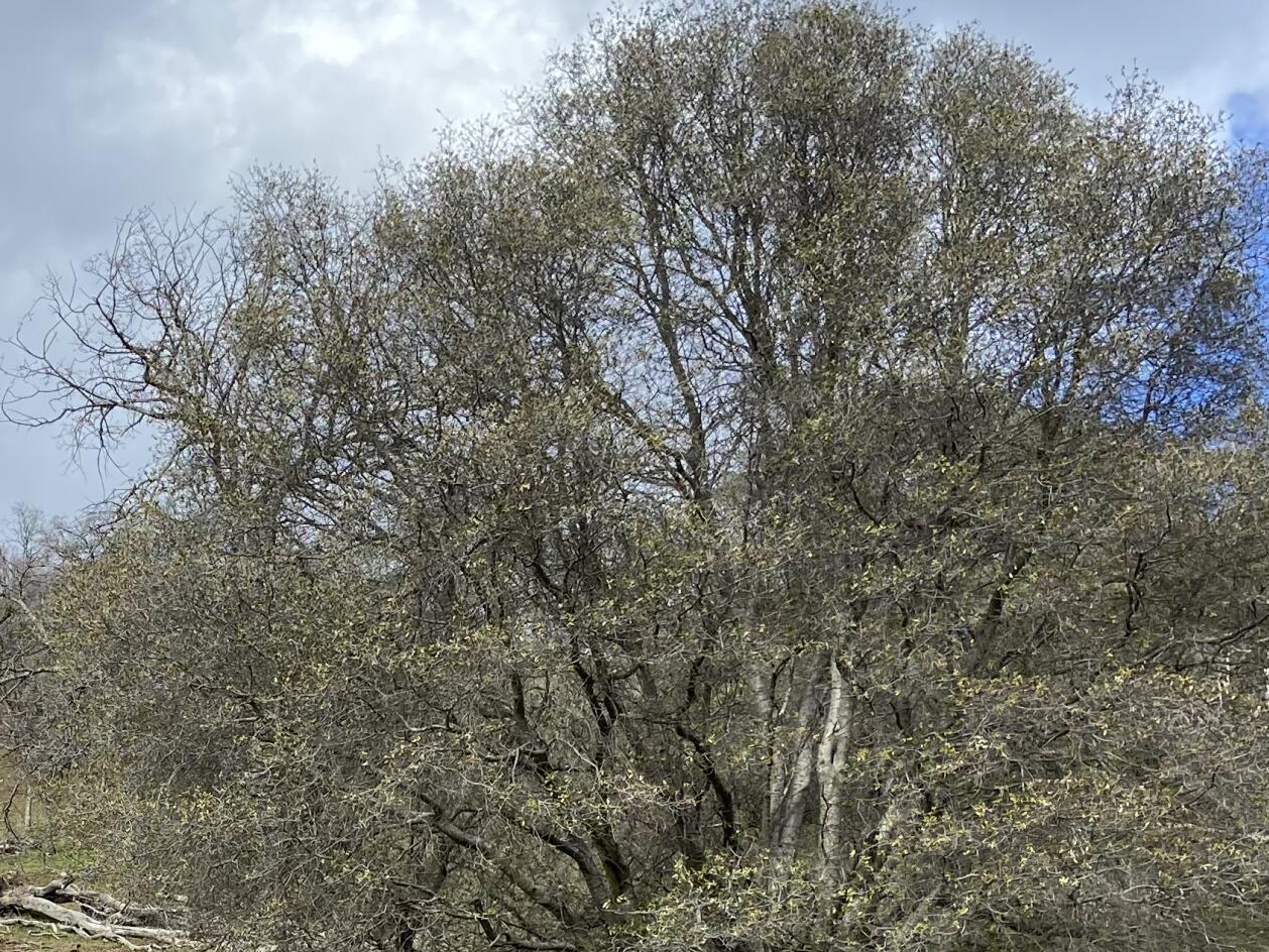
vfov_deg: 22.9
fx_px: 2273
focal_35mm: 62
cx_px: 132
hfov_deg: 29.9
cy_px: 918
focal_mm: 4.25
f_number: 1.8
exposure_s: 1/1412
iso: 32
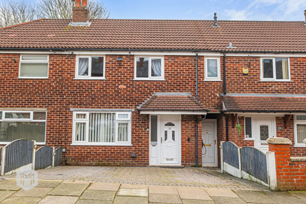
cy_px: 100
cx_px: 155
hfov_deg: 58.7
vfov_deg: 41.1
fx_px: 272
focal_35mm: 32
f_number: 8
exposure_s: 1/80
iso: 250
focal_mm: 31
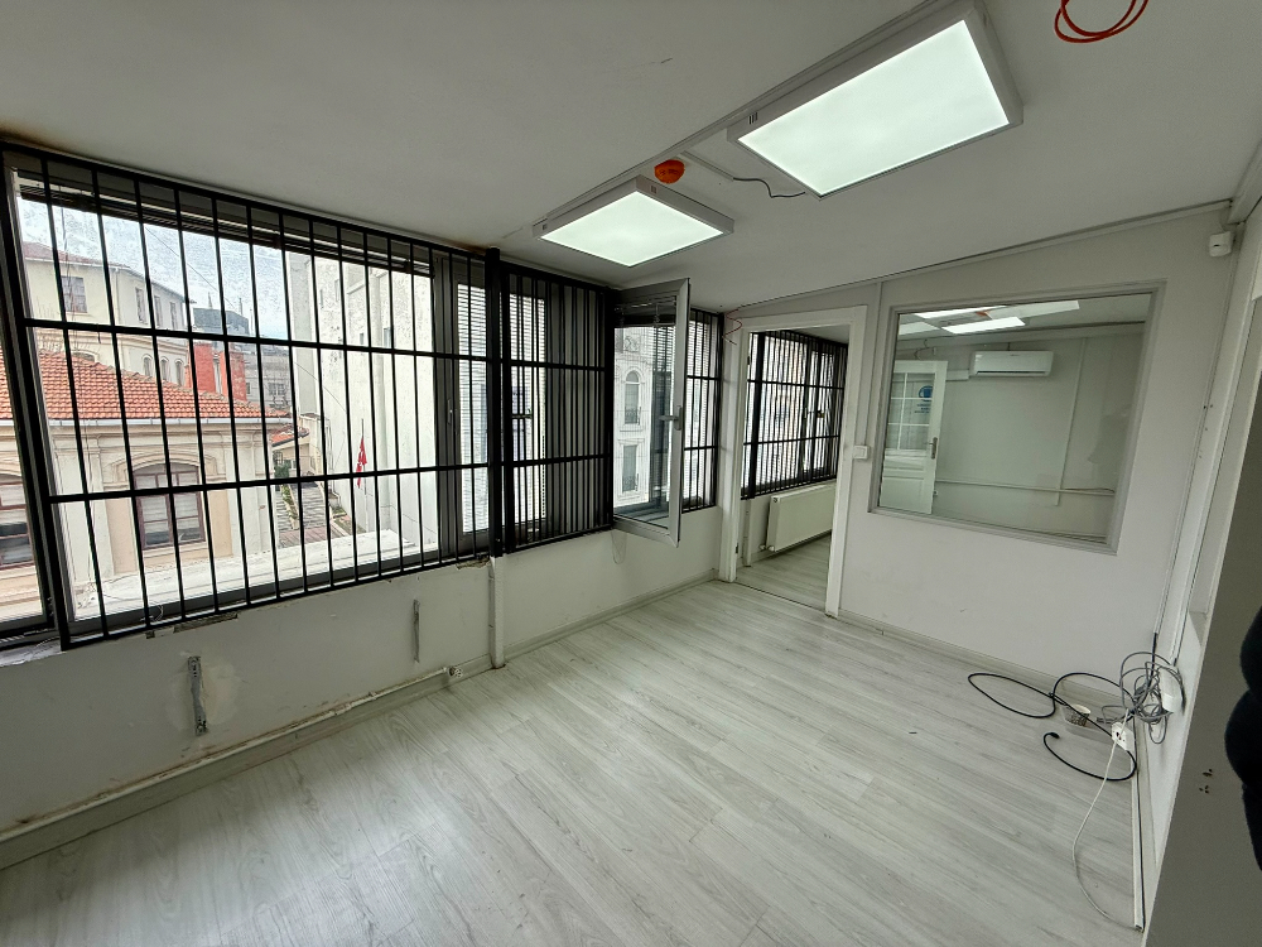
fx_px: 510
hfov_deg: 102.1
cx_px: 631
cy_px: 474
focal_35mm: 14
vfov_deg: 85.7
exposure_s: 1/386
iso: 64
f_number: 2.2
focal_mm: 2.22
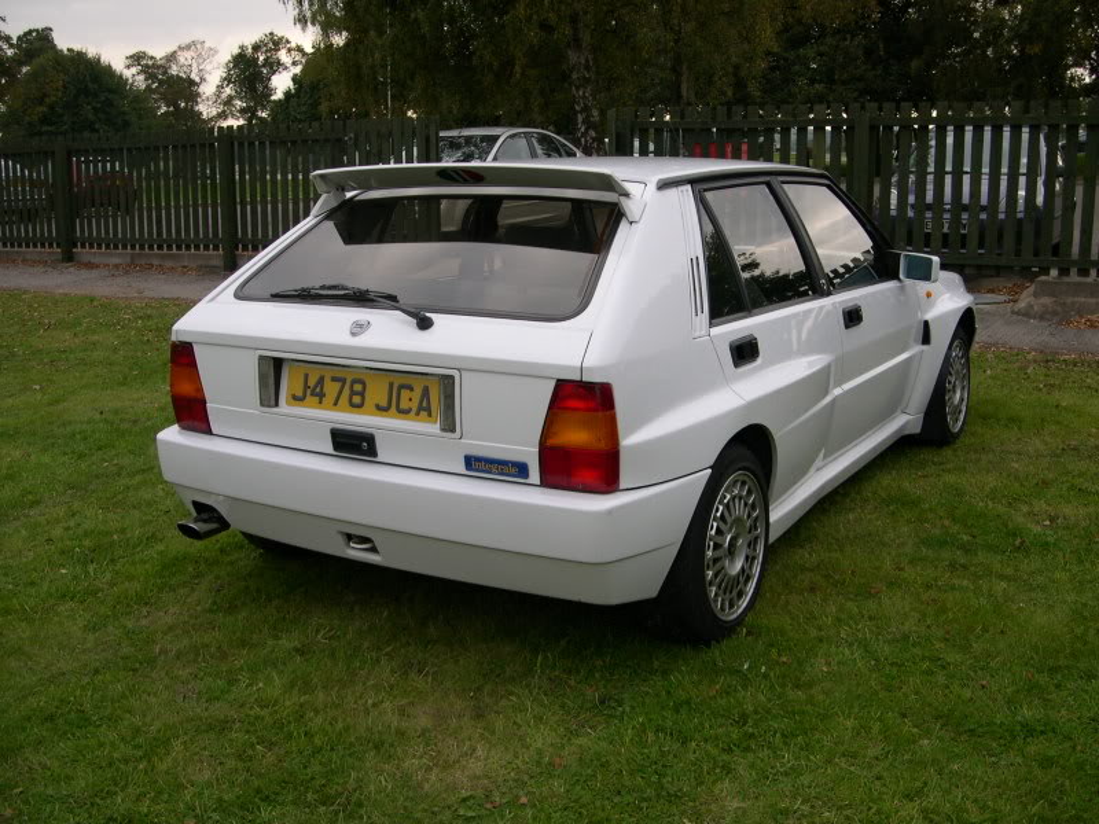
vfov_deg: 37.7
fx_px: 1206
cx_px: 550
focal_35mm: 38
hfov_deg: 49.0
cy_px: 412
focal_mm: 8
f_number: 2.8
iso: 100
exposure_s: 1/404
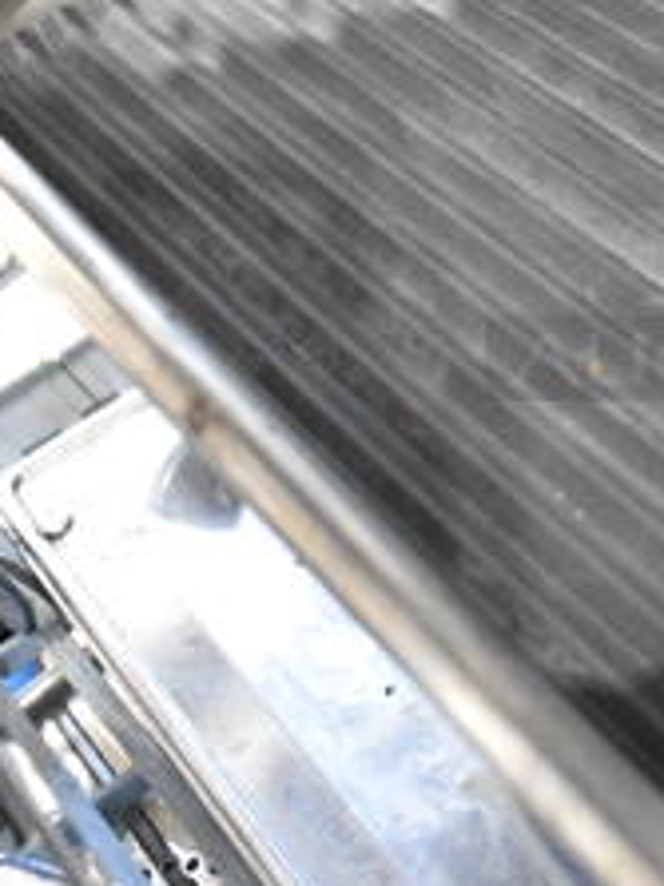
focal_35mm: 71
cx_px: 930
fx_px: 1818
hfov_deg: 18.8
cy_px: 191
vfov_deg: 26.9
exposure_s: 1/30
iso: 2200
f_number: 3.5
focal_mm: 18
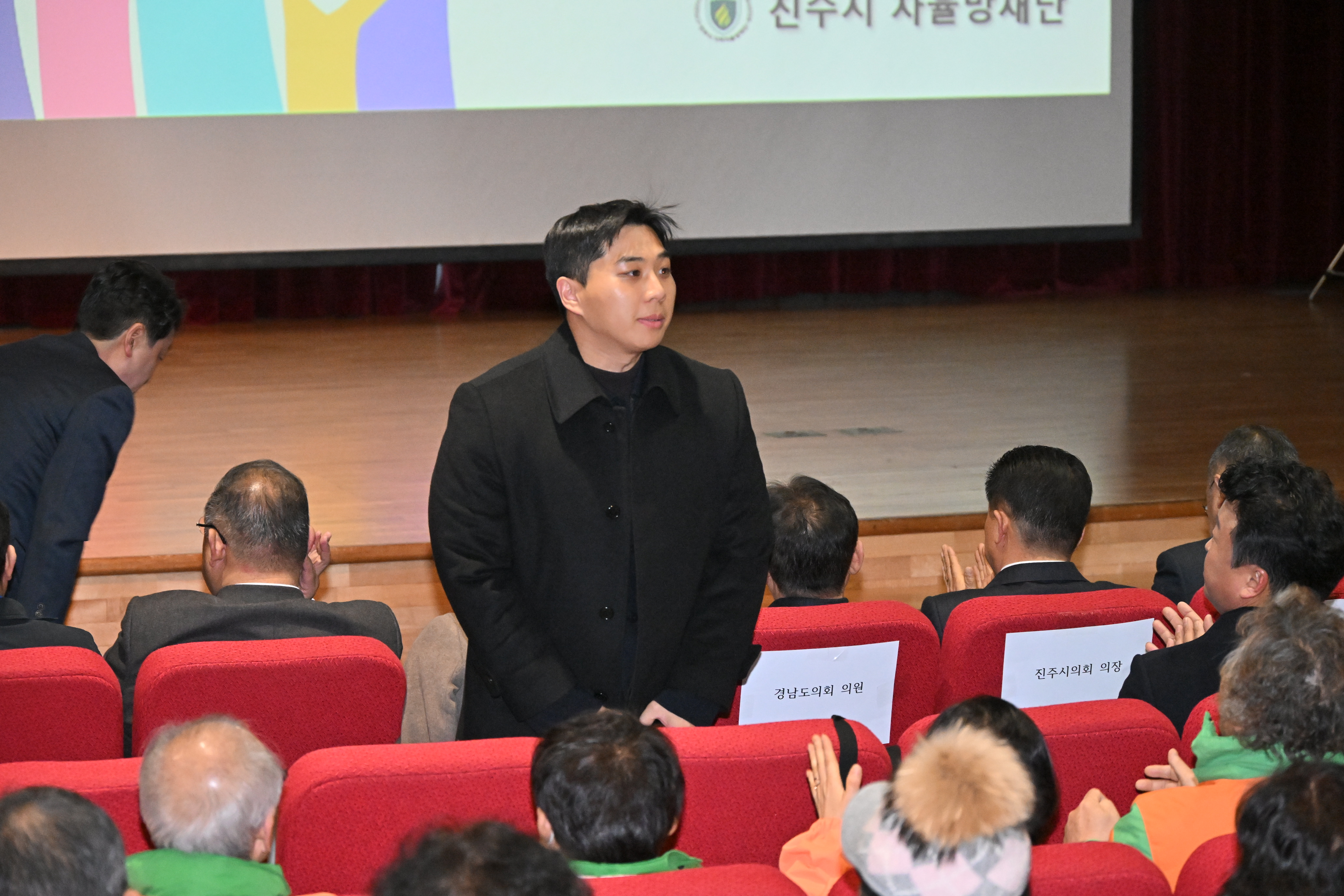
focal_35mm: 100
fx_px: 3733
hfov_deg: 20.4
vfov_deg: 13.7
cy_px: 448
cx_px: 672
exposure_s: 1/200
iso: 6400
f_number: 6.3
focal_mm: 100
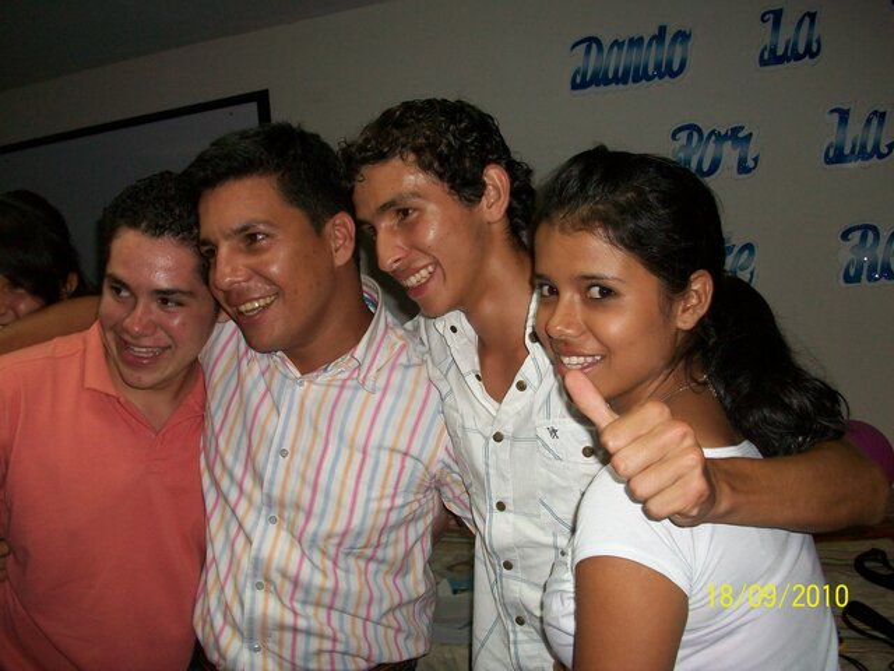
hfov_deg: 54.0
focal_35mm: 34
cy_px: 336
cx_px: 447
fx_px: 878
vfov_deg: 41.8
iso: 120
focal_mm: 5.7
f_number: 2.8
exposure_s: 1/60
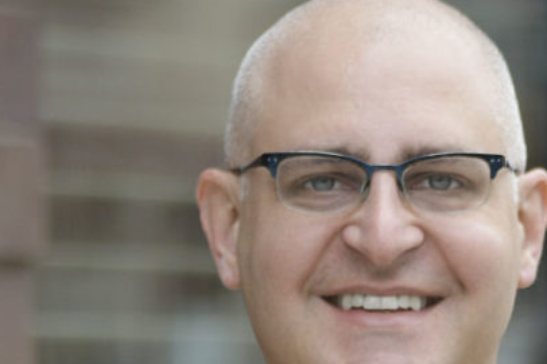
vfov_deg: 2.6
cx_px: 694
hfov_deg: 3.9
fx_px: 8046
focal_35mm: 530
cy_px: 512
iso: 200
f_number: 3.2
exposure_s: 1/250
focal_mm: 105
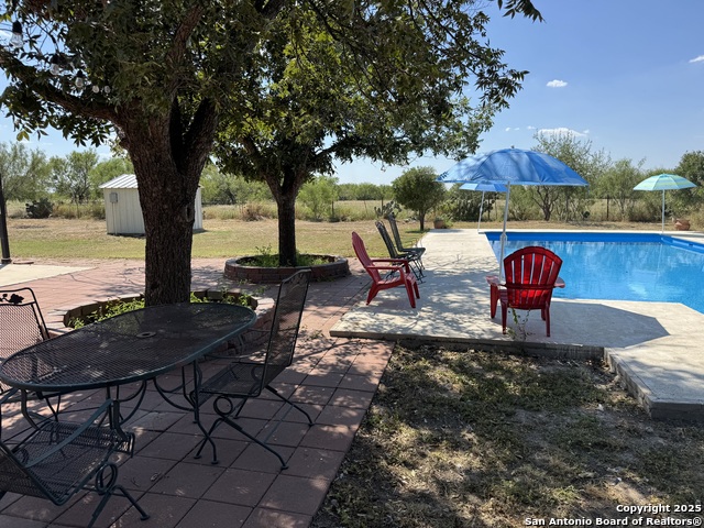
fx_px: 488
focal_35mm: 24
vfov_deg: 56.8
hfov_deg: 71.6
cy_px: 264
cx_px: 352
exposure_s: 1/3247
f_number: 1.78
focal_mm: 6.76
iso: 80
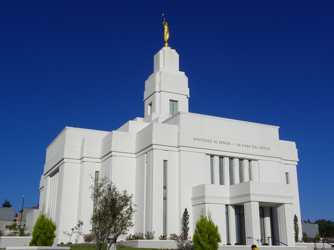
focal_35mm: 46
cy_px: 125
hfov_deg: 41.2
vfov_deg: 31.5
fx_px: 444
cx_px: 167
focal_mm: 8.2
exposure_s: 1/500
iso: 64
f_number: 7.1
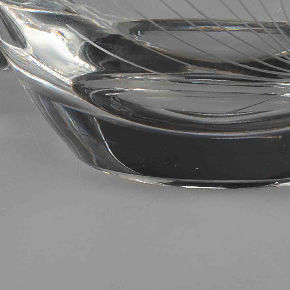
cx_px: 205
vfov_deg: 8.9
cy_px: -88
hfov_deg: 9.0
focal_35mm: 194
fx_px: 1839
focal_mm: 38
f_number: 16
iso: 100
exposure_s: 1/80
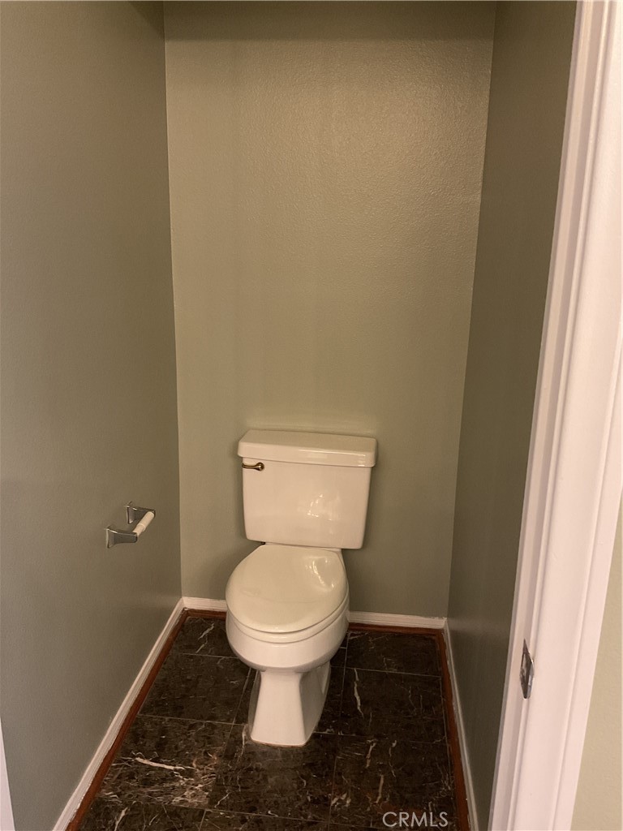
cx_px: 312
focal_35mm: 29
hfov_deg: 48.2
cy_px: 416
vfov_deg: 61.7
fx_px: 696
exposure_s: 1/40
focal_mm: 3
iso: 250
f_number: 1.8
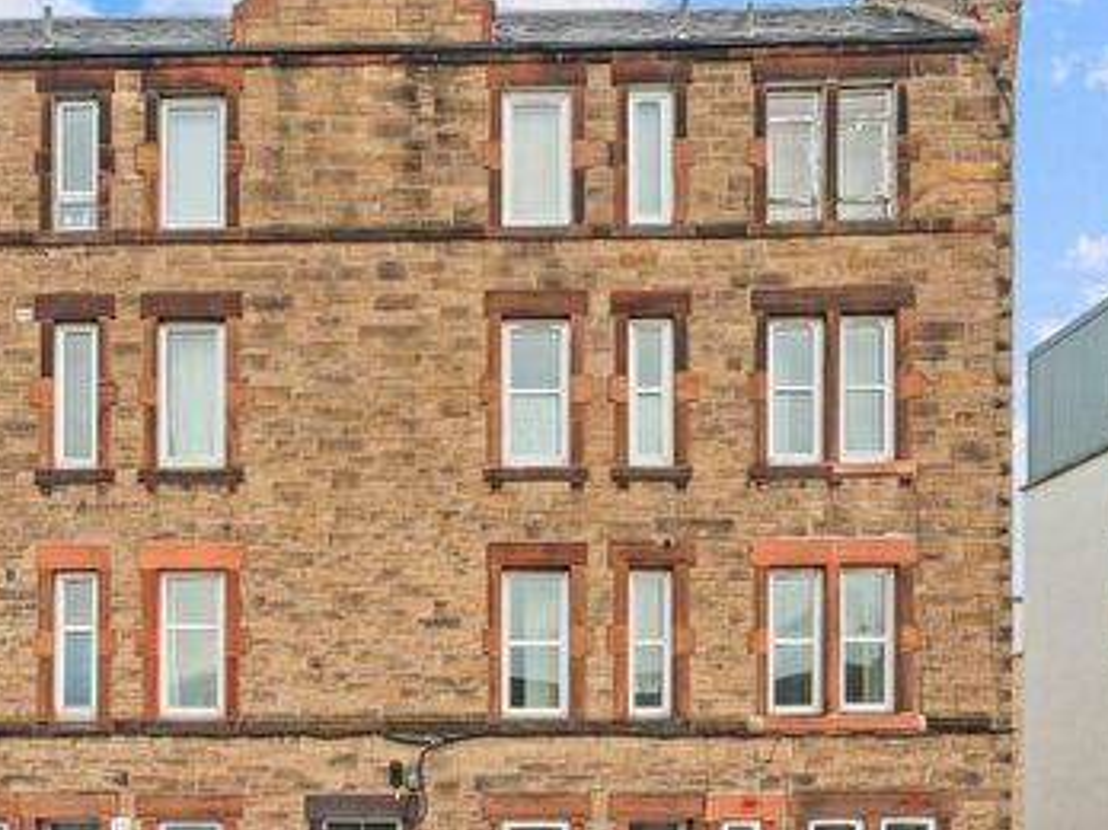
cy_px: 581
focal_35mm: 33
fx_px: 1056
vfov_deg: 42.1
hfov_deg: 53.7
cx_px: 329
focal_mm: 17
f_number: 7.1
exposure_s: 1/80
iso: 100
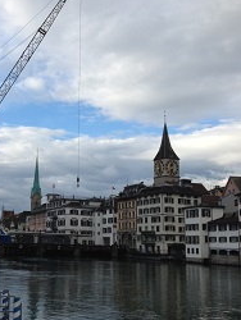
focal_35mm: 56
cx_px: 55
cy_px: 168
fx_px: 519
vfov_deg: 34.3
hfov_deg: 25.8
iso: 50
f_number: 2.4
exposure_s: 1/1022
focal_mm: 4.28
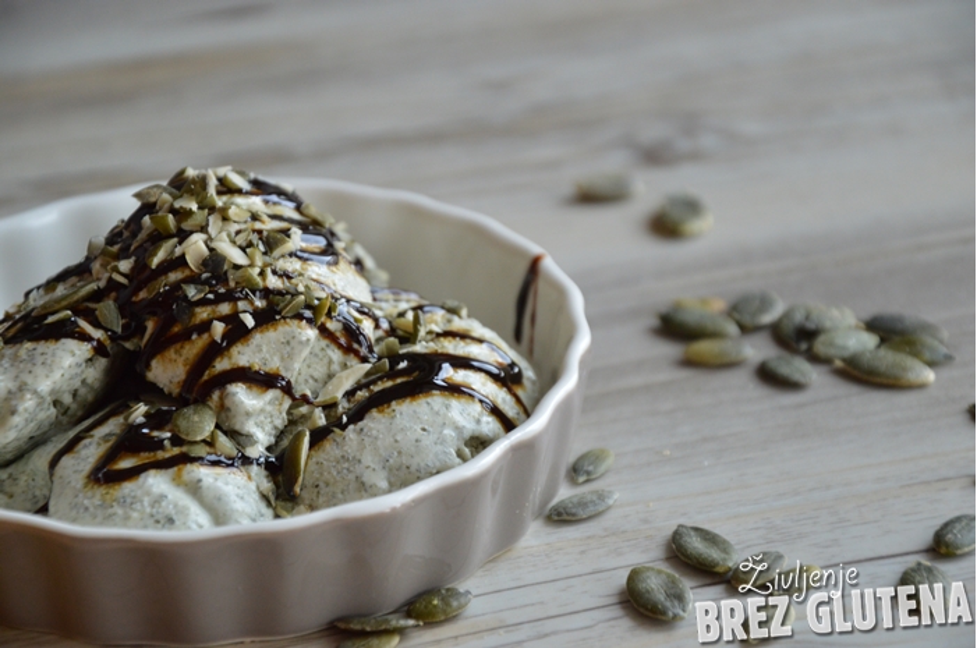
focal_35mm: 158
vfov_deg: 8.7
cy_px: 324
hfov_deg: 13.1
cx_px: 488
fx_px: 4267
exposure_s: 1/13
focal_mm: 105
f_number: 5.6
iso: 800
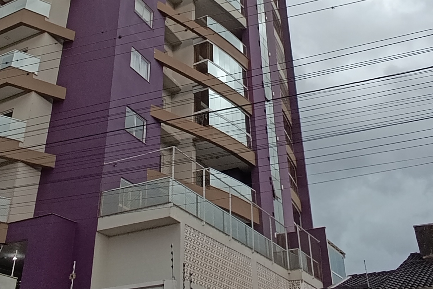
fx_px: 529
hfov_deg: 44.4
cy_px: 73
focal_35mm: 44
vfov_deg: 30.0
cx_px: 197
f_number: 2.2
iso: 80
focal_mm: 1.65
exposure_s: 1/120
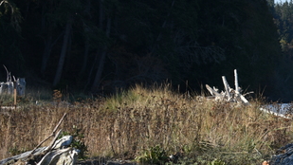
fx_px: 1212
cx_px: 488
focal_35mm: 156
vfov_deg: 7.8
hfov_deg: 12.8
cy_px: 98
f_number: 8
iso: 100
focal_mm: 36
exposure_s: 1/250
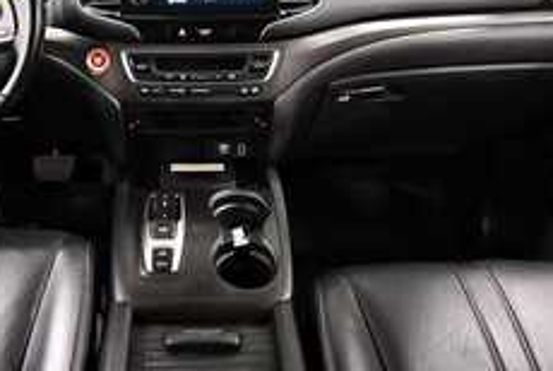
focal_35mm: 33
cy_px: 153
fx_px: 508
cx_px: 197
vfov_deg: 39.9
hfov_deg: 56.3
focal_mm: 13
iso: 4000
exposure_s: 1/60
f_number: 4.8
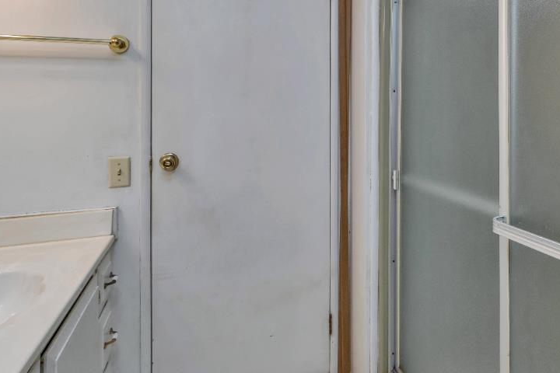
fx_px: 389
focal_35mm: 25
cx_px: 393
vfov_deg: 49.6
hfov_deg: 68.6
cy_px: 103
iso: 320
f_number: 6.3
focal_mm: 12
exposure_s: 1/80
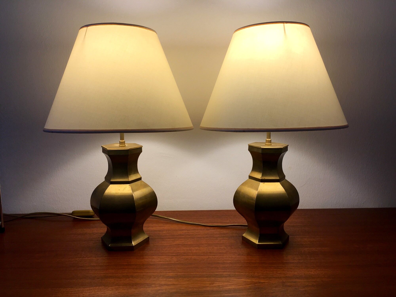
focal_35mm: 29
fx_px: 332
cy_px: 148
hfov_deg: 61.7
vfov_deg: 48.2
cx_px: 198
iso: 25
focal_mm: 4.15
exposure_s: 1/100
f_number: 2.2
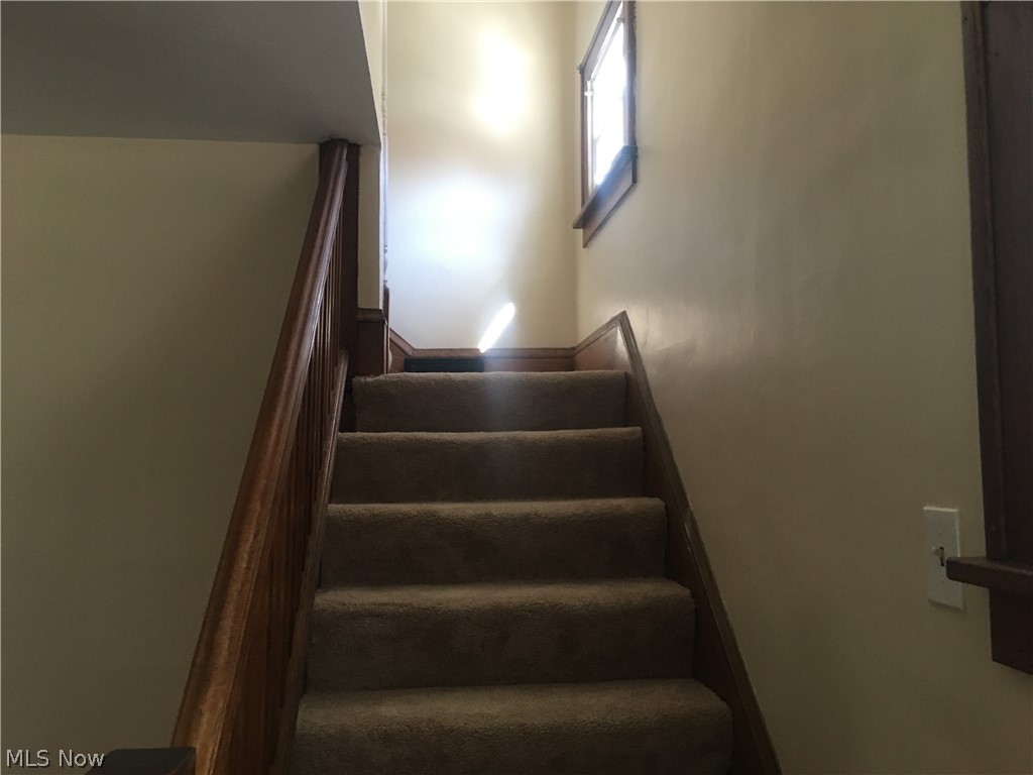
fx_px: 865
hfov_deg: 61.7
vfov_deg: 48.2
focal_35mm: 29
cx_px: 516
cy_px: 388
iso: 64
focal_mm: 4.15
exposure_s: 1/15
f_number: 2.2
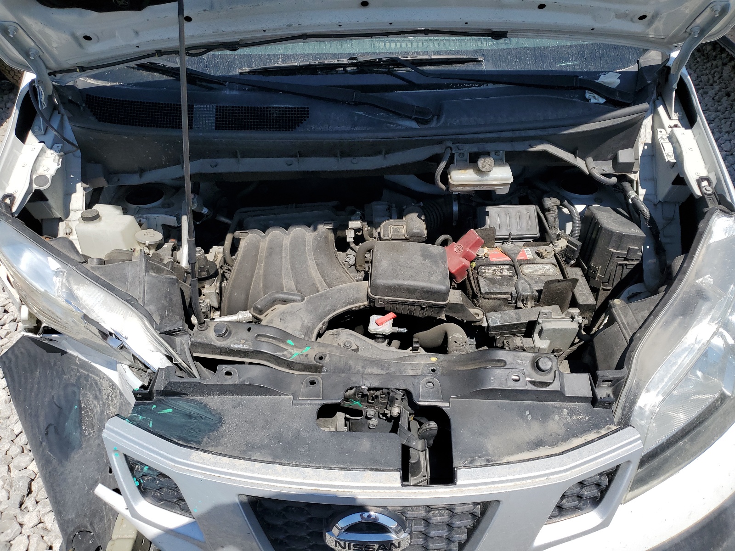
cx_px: 368
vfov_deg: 53.1
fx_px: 552
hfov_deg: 67.3
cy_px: 276
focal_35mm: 26
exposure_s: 1/5000
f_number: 1.5
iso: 50
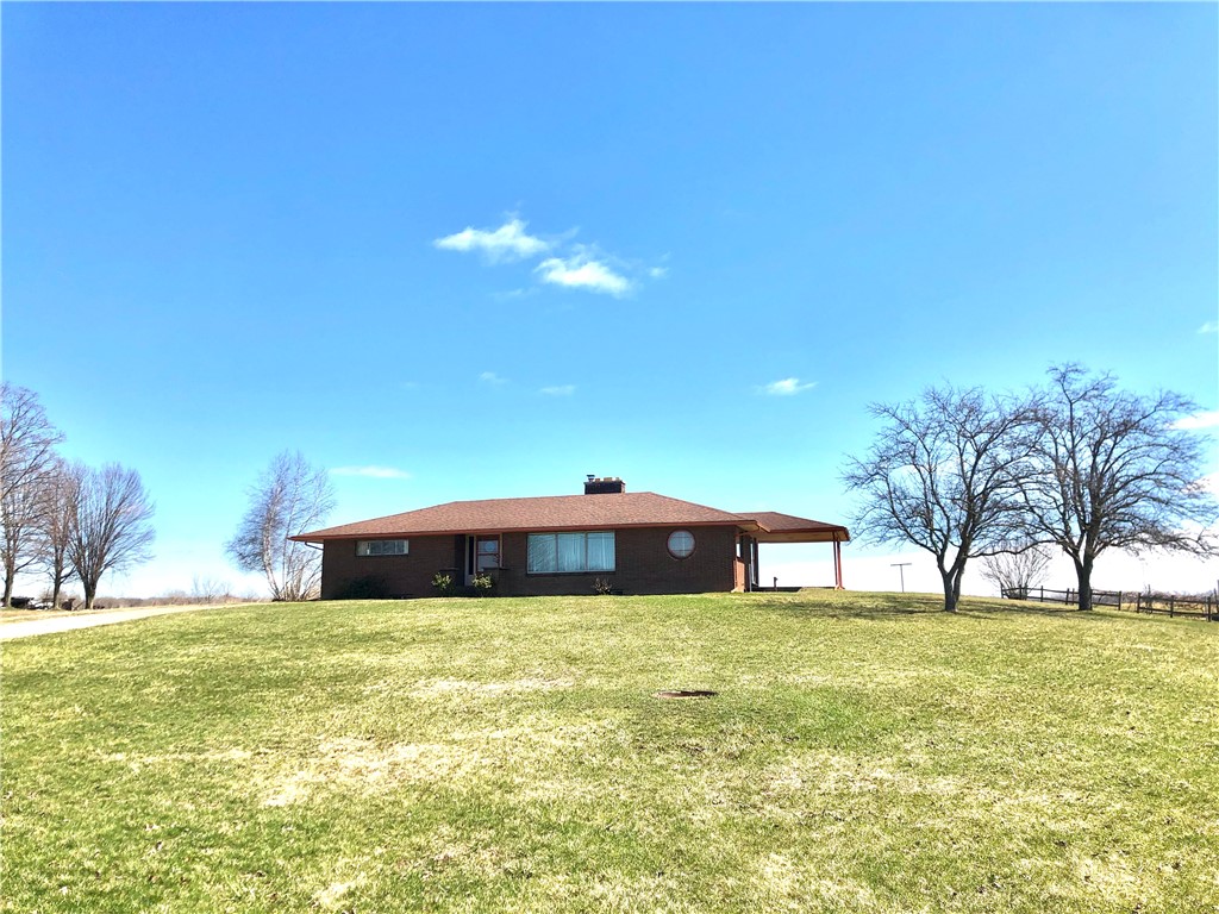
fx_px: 986
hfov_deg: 63.4
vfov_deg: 49.7
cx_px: 610
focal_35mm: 28
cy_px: 457
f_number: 1.8
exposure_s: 1/2000
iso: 20
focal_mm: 3.99
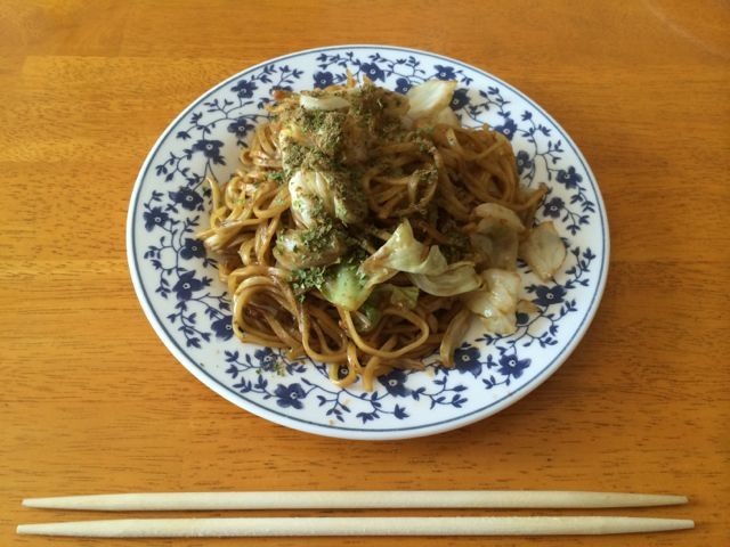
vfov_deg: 46.8
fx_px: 633
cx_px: 365
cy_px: 274
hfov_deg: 60.0
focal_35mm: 30
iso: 125
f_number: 2.2
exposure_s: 1/30
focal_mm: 4.12
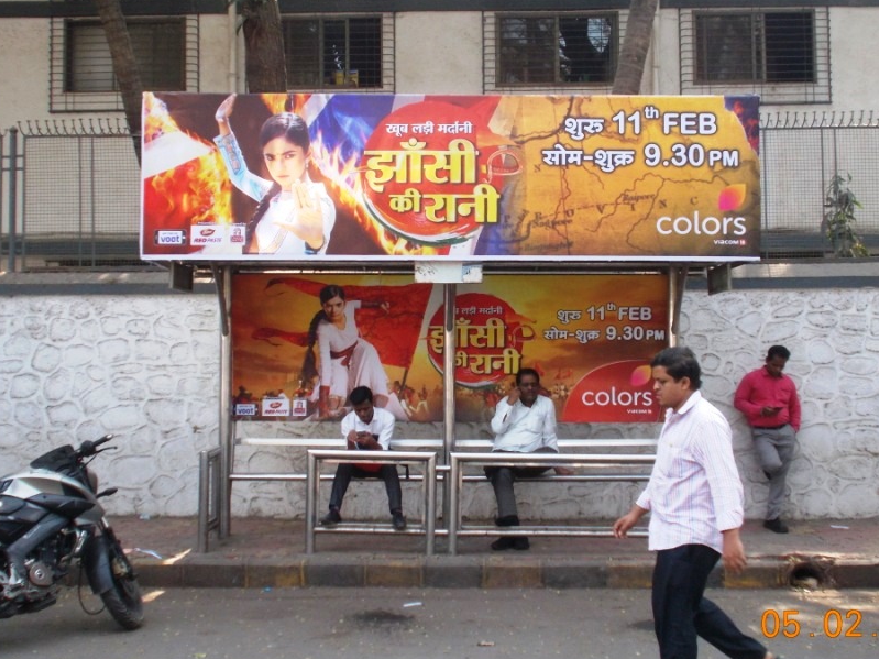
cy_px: 301
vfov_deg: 29.1
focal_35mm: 50
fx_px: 1269
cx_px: 461
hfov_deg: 38.2
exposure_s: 1/250
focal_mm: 6.9
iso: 200
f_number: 3.9
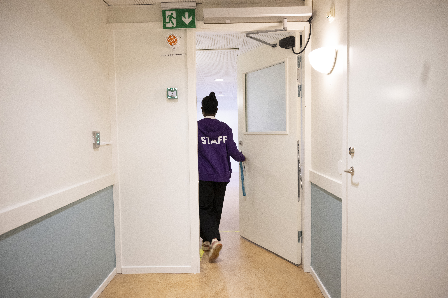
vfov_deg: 53.1
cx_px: 224
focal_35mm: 24
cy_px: 149
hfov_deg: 73.7
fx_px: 299
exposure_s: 1/100
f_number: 3.2
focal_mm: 24
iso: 2000
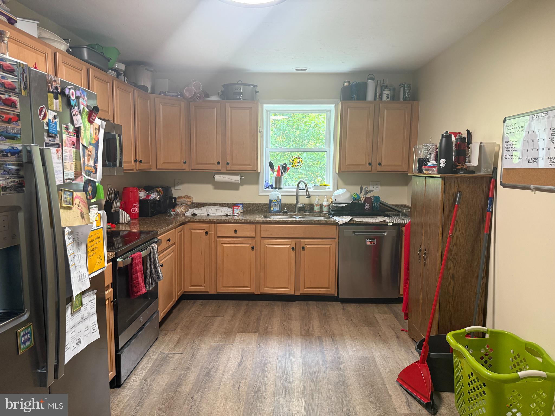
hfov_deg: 71.6
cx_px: 278
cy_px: 208
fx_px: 385
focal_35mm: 24
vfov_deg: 56.8
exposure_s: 1/60
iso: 250
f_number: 1.78
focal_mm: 6.76
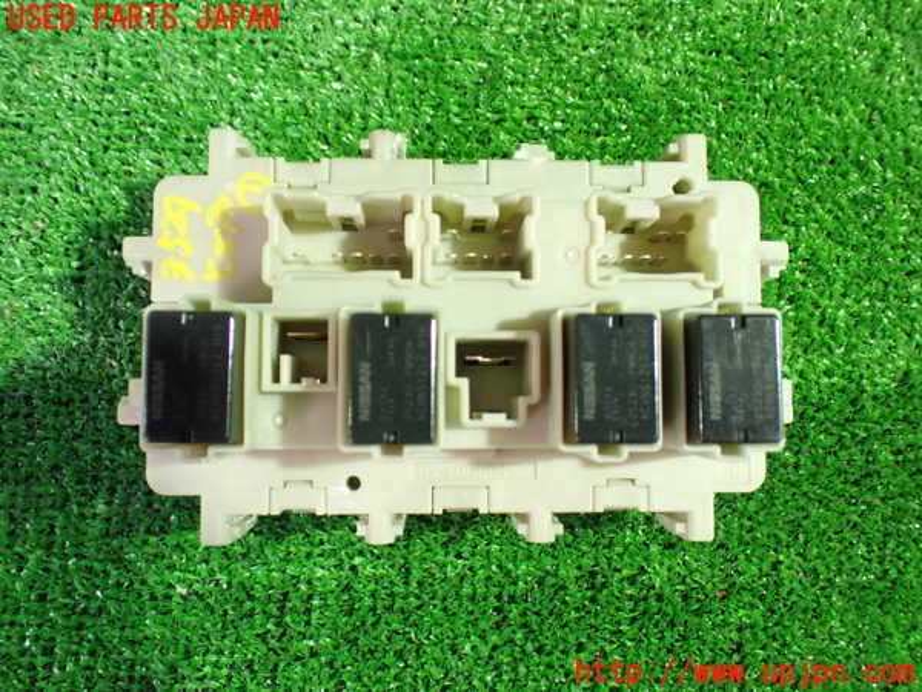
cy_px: 346
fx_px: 799
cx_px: 461
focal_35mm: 30
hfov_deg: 60.0
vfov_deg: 46.8
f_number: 2.3
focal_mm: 5.4
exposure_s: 1/30
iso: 1000
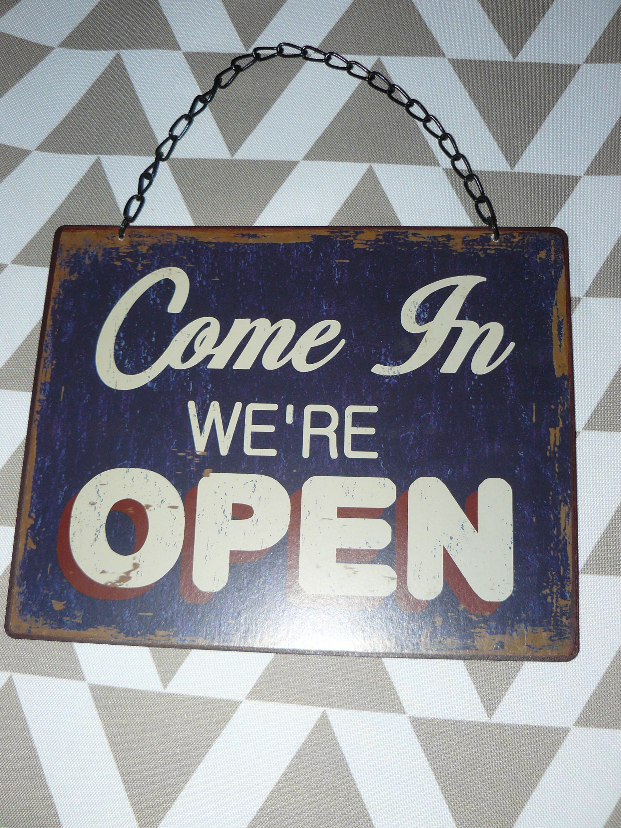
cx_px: 315
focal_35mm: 37
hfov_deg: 38.7
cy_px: 406
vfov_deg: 50.1
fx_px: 885
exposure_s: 1/30
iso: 100
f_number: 2.8
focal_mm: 6
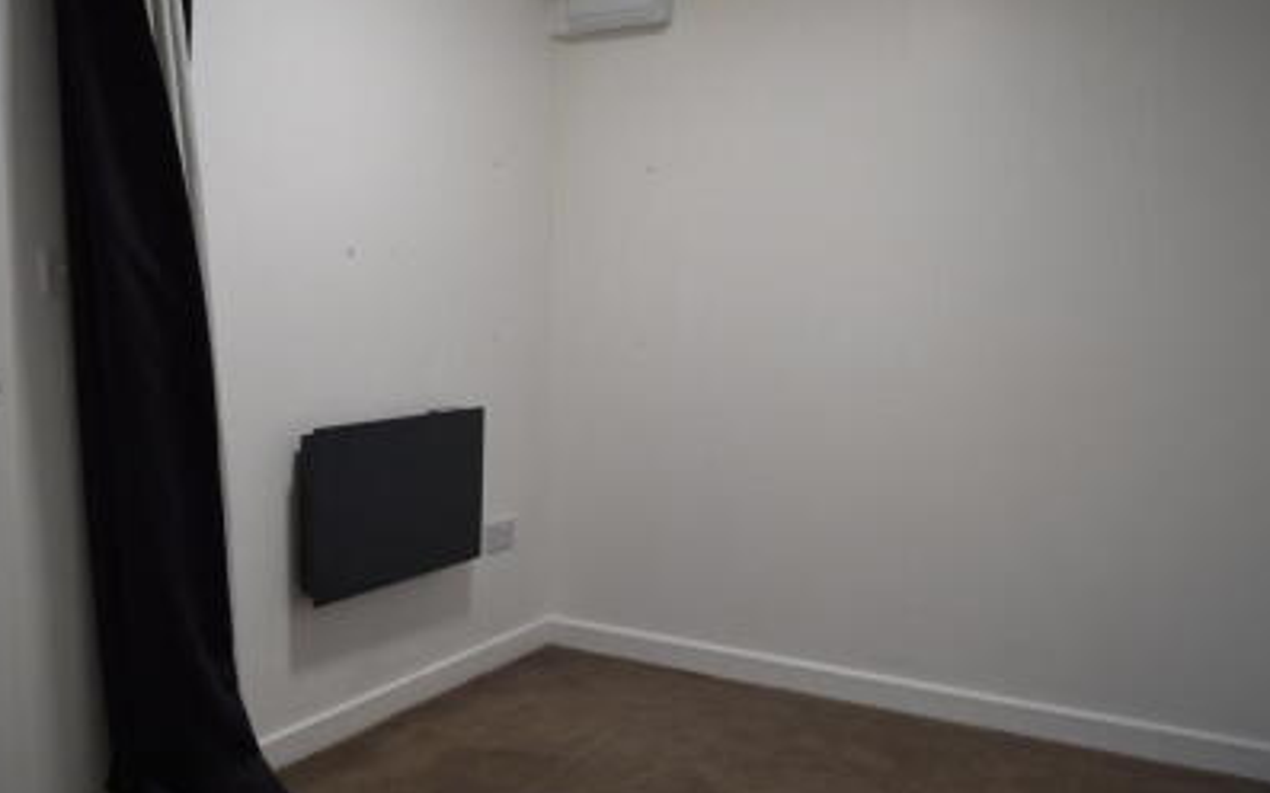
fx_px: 1142
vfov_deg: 38.2
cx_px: 563
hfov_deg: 58.0
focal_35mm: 33
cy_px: 465
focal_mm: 18
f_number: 4.5
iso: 400
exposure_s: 1/100
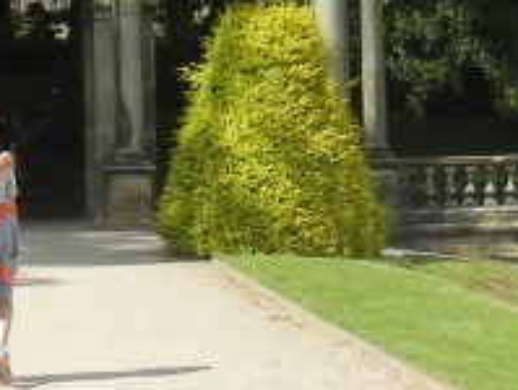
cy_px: 39
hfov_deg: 12.5
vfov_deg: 9.6
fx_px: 2309
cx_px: -73
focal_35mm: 154
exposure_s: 1/280
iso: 160
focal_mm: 5.4
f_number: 7
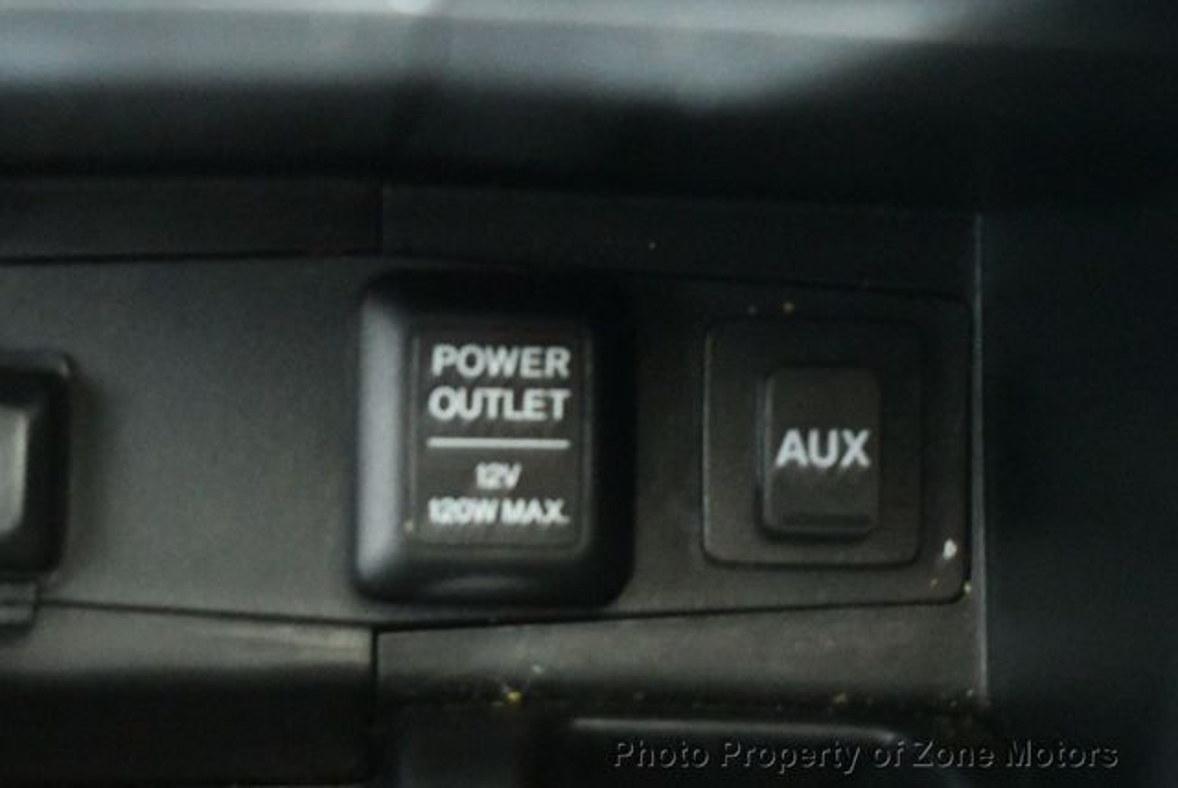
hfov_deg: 22.1
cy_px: 394
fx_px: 3013
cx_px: 589
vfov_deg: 14.9
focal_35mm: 92
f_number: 5.3
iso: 12800
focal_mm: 46
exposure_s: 1/2.5
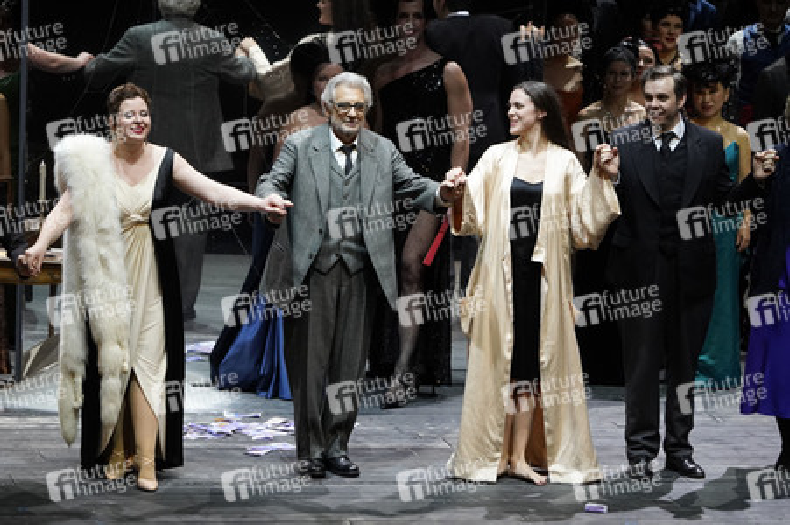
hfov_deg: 10.3
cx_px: 395
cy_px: 262
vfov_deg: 6.9
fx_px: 4386
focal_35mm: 200
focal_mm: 200
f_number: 5.6
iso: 3200
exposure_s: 1/320
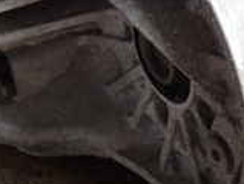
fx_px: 1010
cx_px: 109
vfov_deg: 10.2
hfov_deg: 13.8
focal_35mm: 143
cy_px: -63
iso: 125
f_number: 2.7
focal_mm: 6.83
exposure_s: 1/80
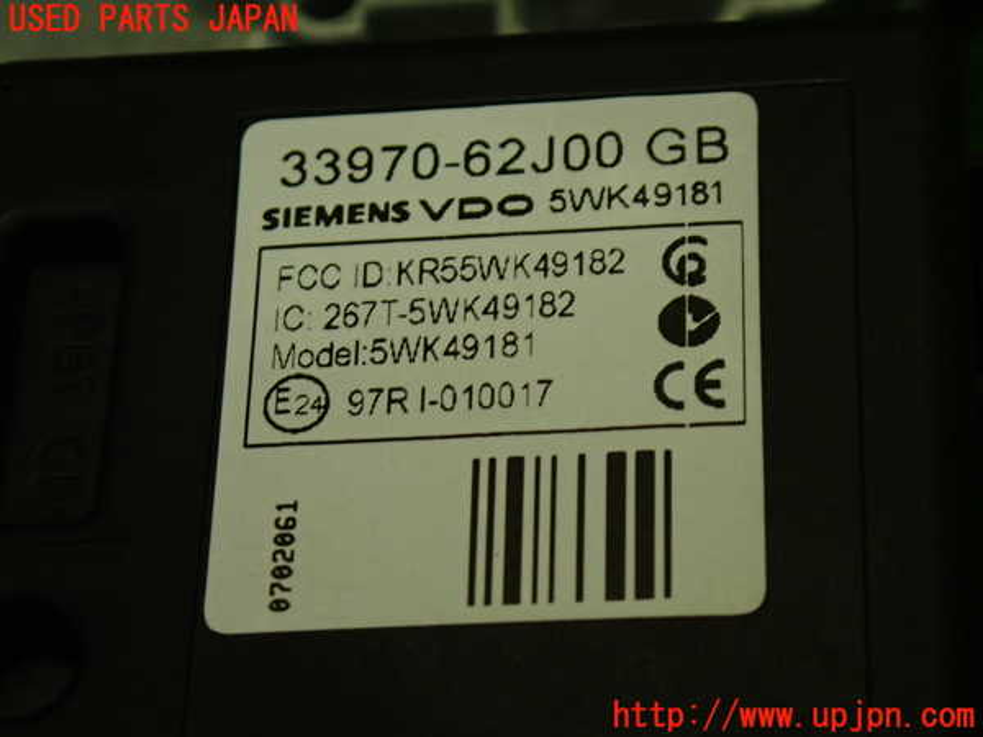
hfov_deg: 19.6
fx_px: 2840
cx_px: 492
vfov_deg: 14.8
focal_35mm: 100
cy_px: 368
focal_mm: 18
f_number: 4.9
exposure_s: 1/100
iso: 500
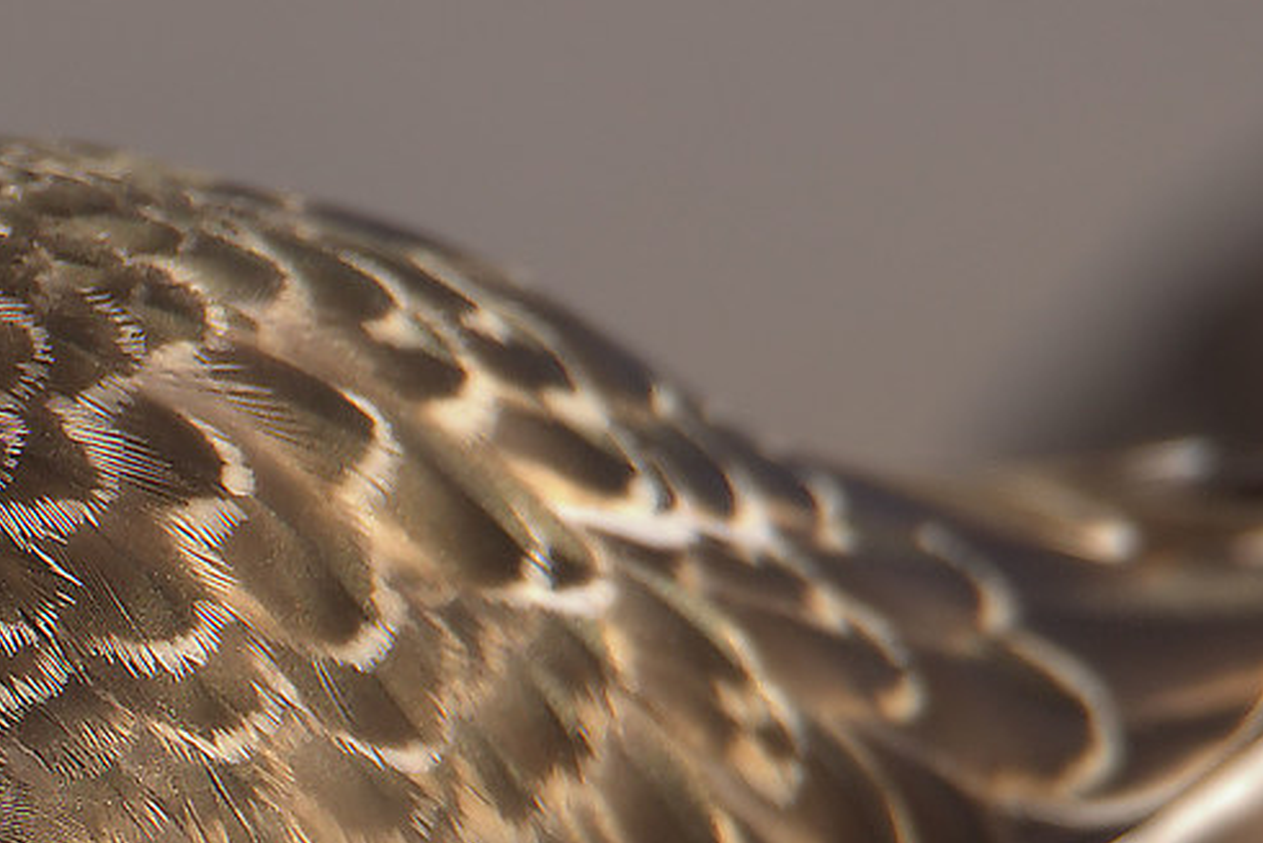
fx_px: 103064
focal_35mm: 2937
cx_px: -755
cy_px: 889
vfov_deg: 0.5
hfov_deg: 0.7
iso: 320
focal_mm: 600
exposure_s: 1/640
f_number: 8
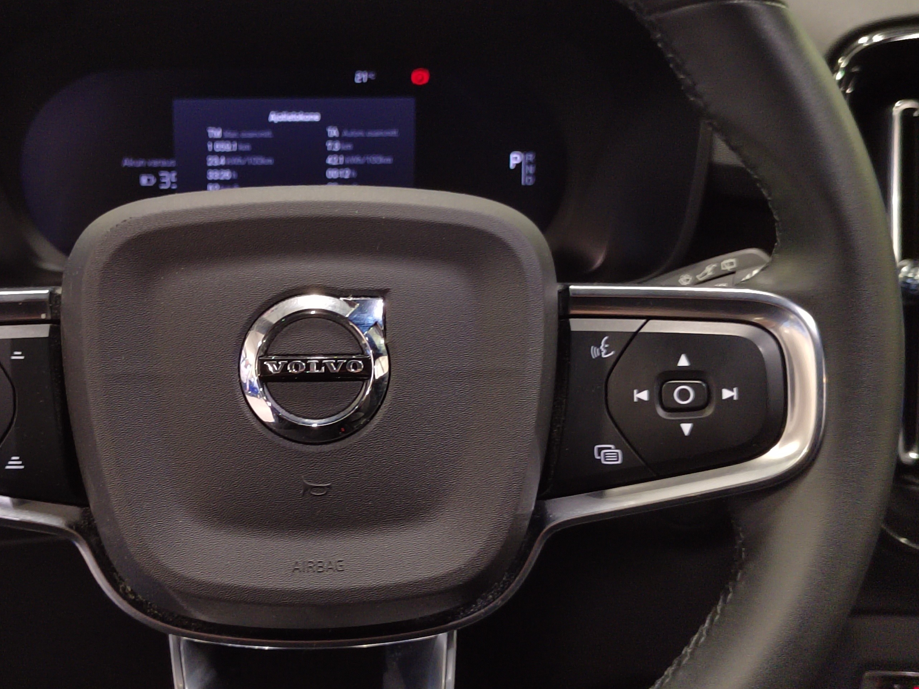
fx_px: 1168
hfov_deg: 42.4
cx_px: 309
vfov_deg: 32.9
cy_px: 354
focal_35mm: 44
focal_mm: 5.52
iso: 1938
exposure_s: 1/50
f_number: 1.9
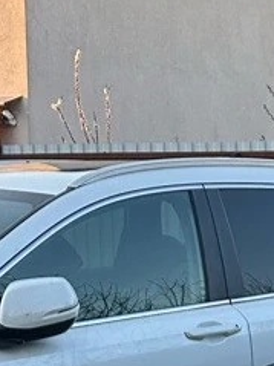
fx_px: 1415
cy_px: 443
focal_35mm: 134
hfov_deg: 10.2
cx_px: 542
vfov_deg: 14.3
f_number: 1.78
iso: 80
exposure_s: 1/577
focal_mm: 6.86
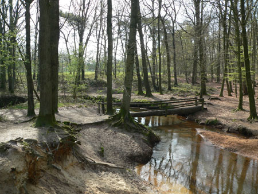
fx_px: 268
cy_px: 97
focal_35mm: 36
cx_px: 129
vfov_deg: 39.7
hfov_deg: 51.3
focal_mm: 6
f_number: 3.7
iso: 80
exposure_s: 1/160
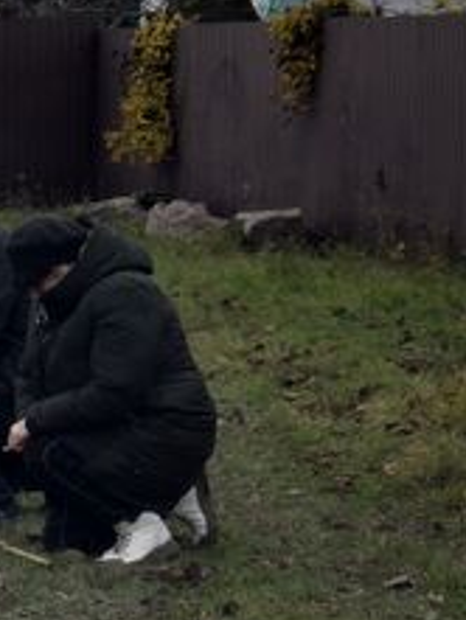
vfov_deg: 7.3
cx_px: -542
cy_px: 417
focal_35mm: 270
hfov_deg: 5.4
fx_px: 4835
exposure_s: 1/400
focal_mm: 55
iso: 400
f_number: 5.6
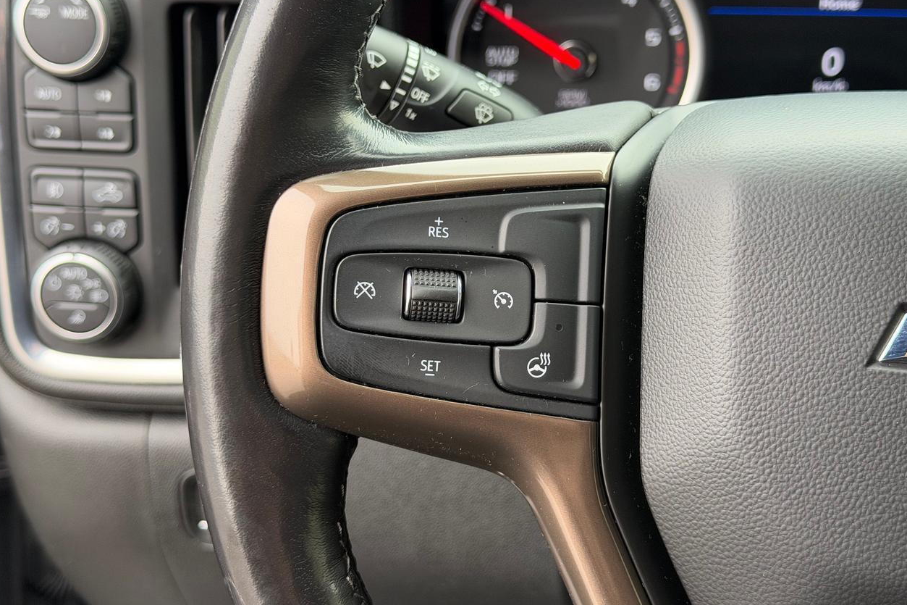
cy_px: 298
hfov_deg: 38.9
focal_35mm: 51
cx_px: 457
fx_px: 1285
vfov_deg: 26.5
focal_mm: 6.76
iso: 80
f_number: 1.78
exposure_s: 1/144
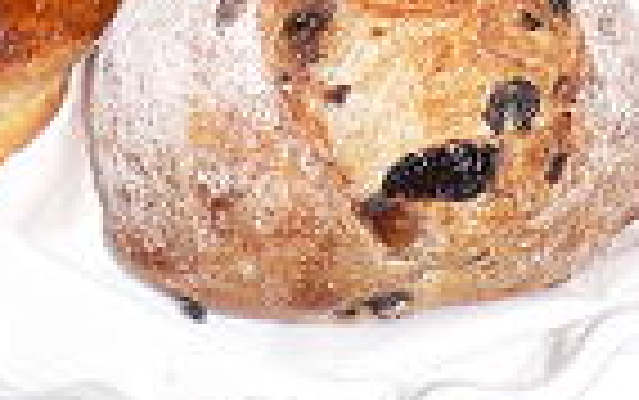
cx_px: 261
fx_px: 1743
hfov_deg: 20.8
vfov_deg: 12.5
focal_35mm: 100
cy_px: -184
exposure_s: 1/60
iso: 80
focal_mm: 5.8
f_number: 2.8
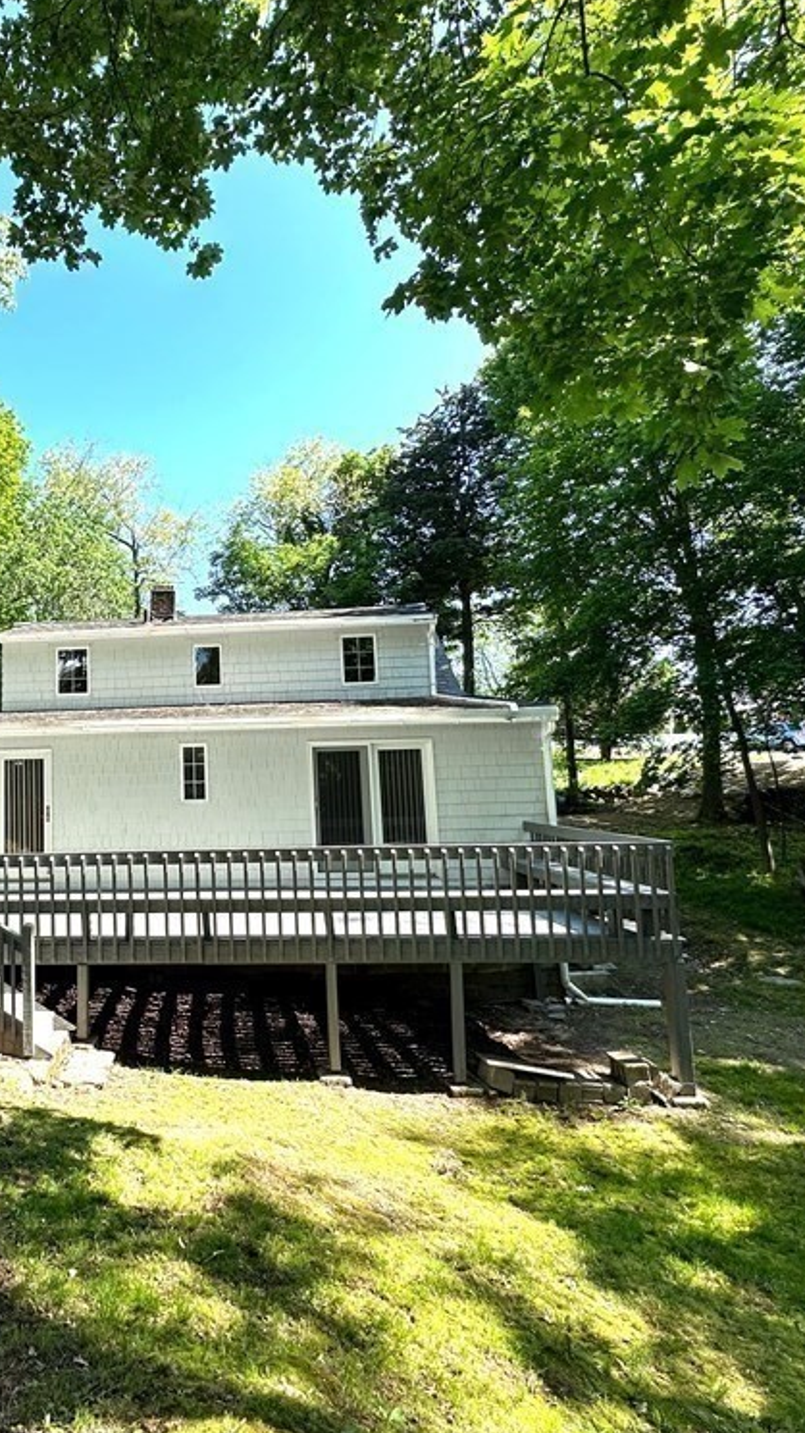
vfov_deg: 83.9
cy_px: 703
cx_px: 156
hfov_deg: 50.2
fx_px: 798
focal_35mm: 21
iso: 40
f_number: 2.2
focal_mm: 2.22
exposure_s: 1/481
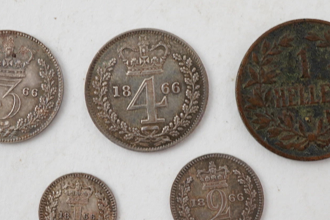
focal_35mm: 71
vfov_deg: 19.2
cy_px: 131
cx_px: 169
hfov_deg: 28.4
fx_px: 651
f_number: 5.6
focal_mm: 30
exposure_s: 1/125
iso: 1250
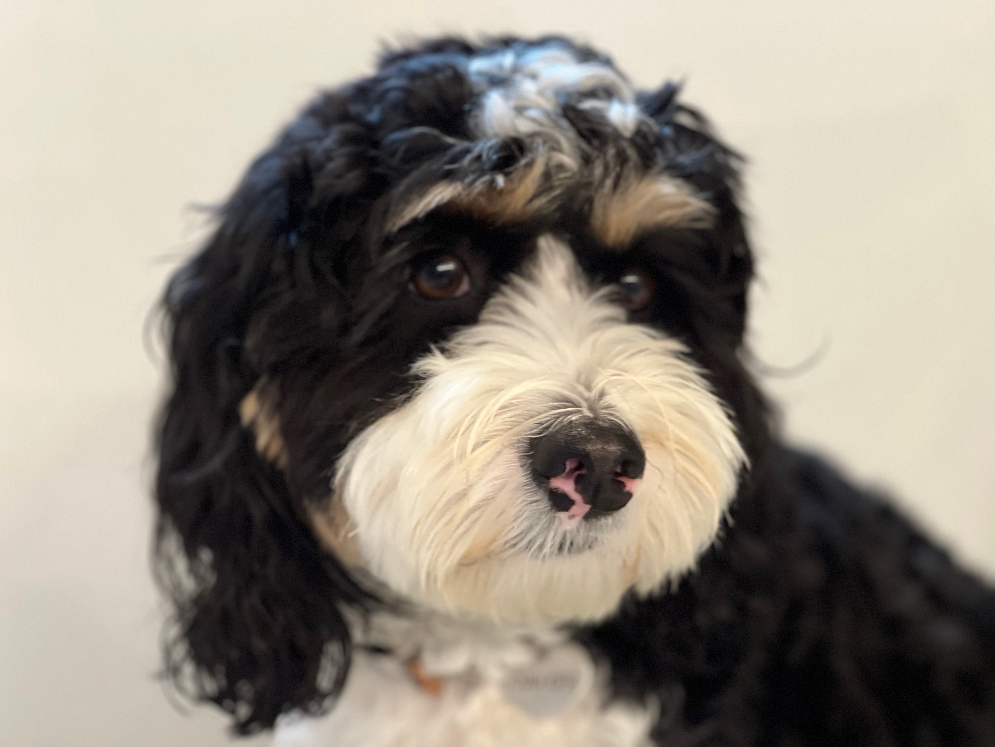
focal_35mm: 77
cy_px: 374
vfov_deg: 19.1
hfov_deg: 25.3
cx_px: 498
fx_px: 2213
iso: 400
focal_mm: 9
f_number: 2.8
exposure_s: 1/40
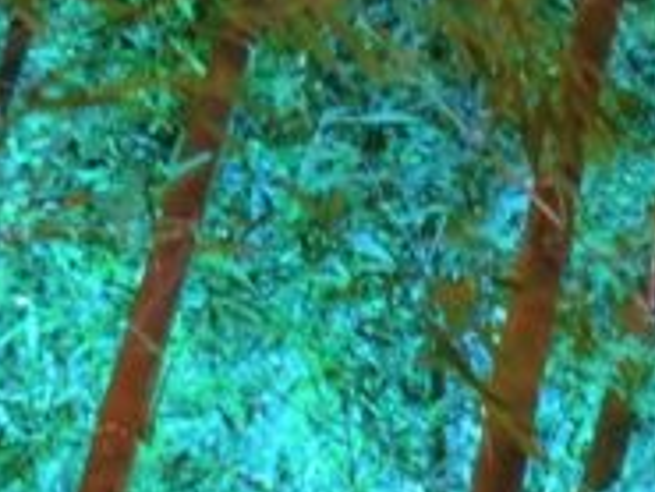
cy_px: 1295
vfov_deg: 6.1
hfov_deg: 8.3
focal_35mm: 232
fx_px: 4393
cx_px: 1069
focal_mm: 9
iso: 800
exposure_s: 1/8
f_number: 2.5
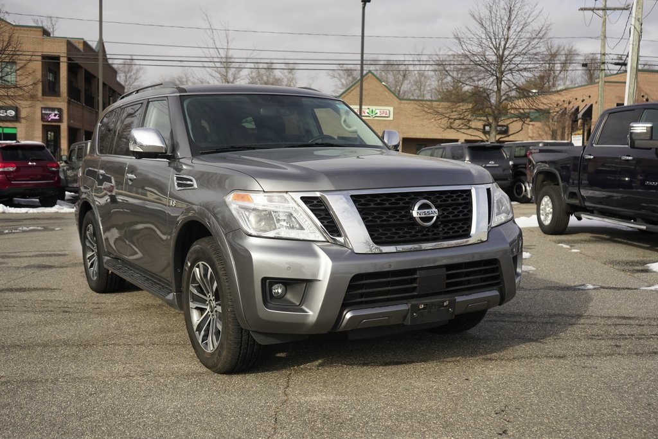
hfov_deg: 53.1
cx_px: 329
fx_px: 658
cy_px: 220
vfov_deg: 36.9
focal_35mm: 36
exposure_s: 1/6400
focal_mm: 36
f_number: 4
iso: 1250
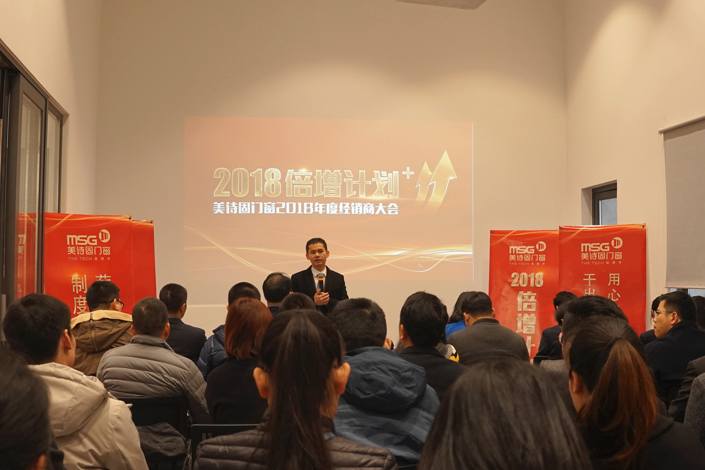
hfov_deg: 43.6
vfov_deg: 29.9
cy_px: 235
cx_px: 352
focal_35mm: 45
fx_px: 881
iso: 1250
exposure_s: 1/60
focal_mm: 30
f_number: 5.6
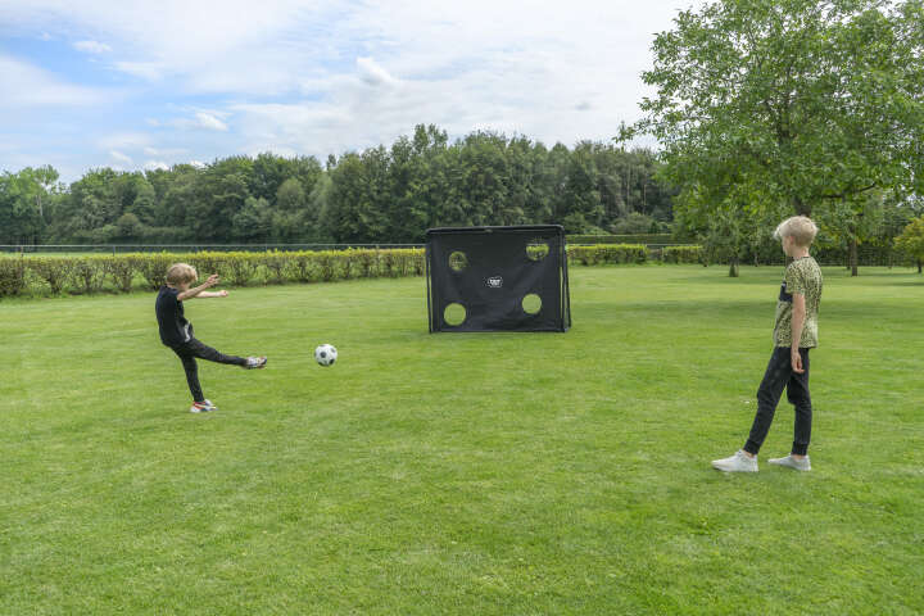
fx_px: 847
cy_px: 308
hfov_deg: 57.2
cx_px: 462
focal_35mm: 33
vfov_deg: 40.0
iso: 160
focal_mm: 33
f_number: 6.3
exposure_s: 1/500
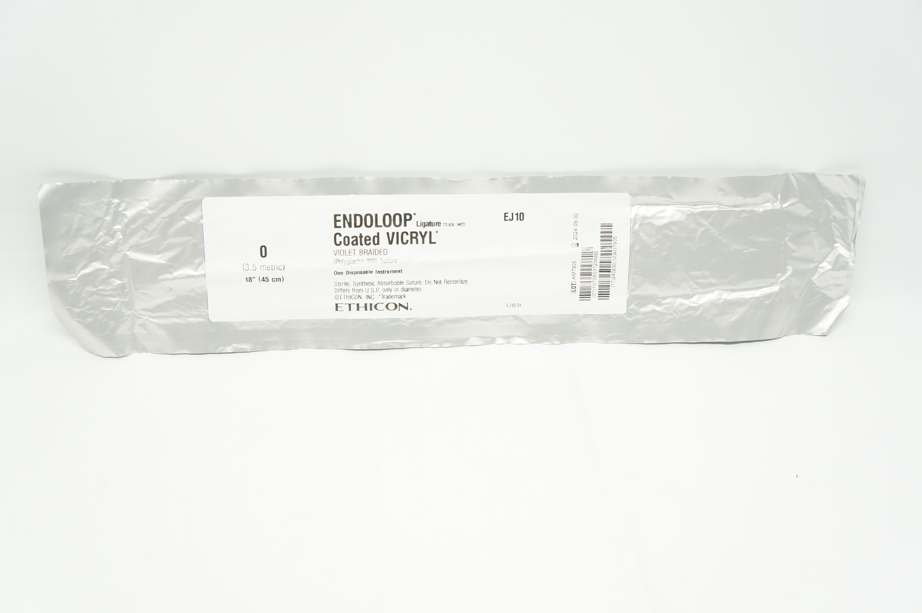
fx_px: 1075
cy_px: 306
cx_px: 461
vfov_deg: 31.8
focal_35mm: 42
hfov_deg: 46.4
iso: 400
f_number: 4.5
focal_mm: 28
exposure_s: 1/80
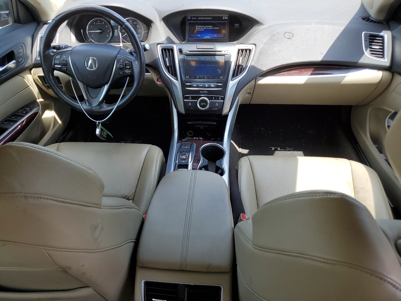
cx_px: 200
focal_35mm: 26
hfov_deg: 67.3
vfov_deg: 53.1
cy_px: 150
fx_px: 301
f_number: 1.5
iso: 50
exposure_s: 1/345
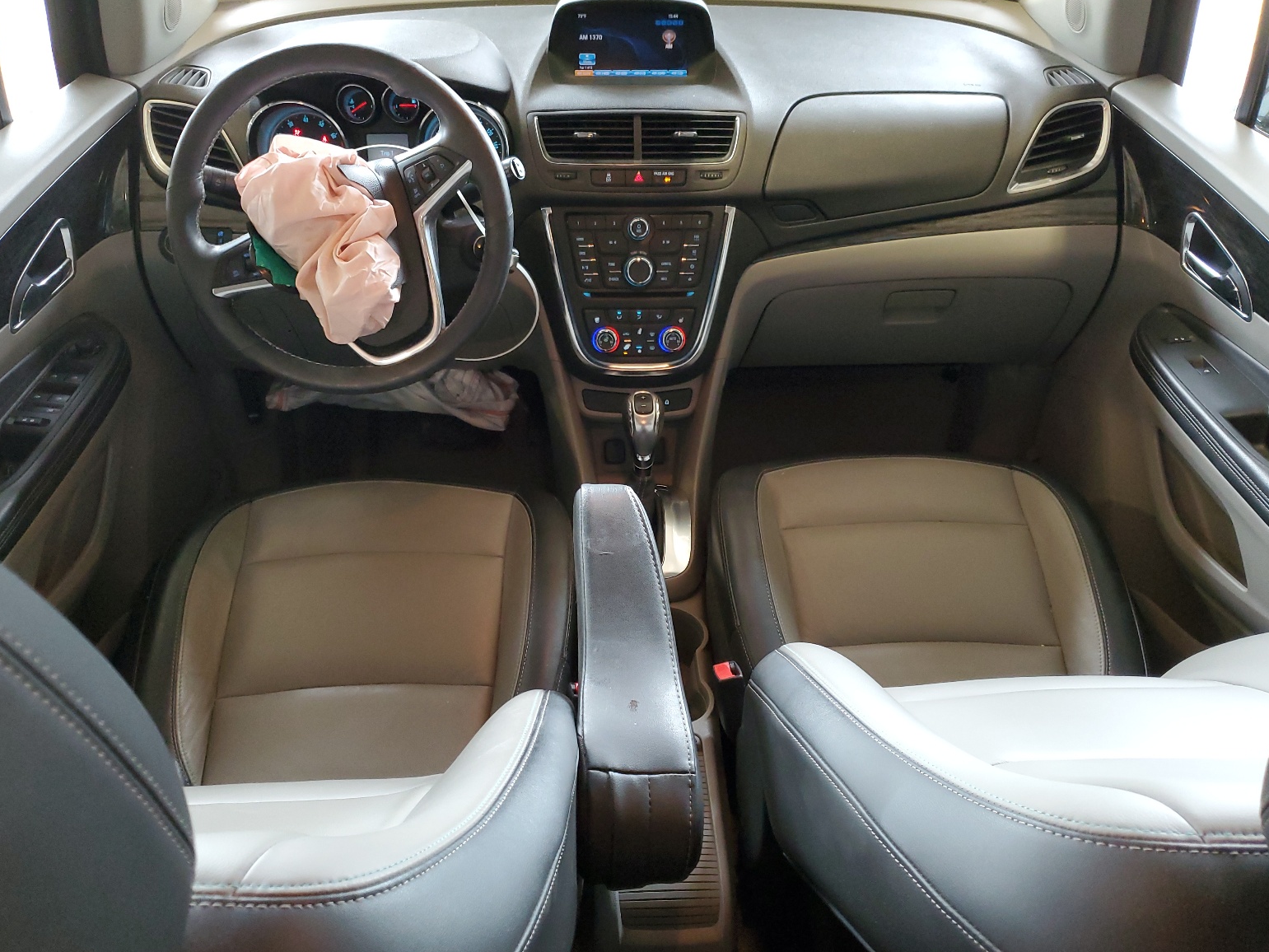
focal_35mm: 27
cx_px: 639
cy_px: 491
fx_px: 990
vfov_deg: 51.4
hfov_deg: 65.3
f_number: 1.5
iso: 224
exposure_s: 1/60.2
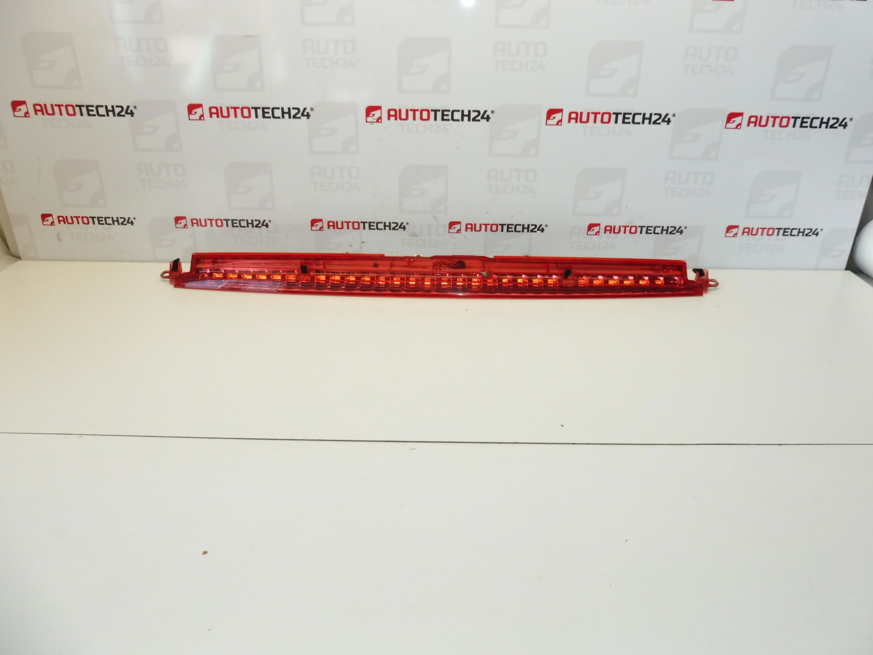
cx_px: 436
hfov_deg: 69.4
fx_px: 630
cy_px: 328
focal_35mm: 25
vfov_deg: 54.9
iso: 200
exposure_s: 1/125
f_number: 4
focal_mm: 4.4
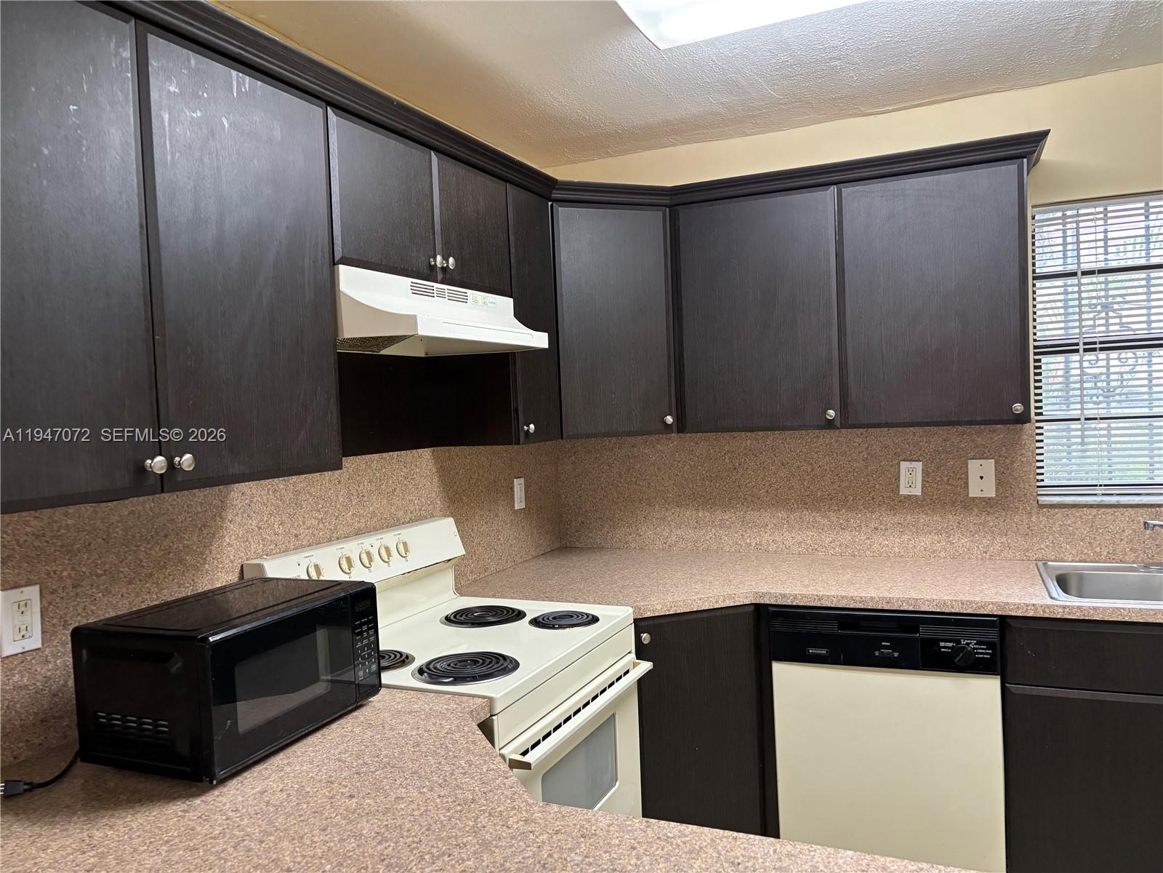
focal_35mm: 26
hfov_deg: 67.3
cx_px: 582
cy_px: 436
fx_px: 874
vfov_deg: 53.1
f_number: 1.6
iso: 320
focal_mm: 5.96
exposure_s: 1/60
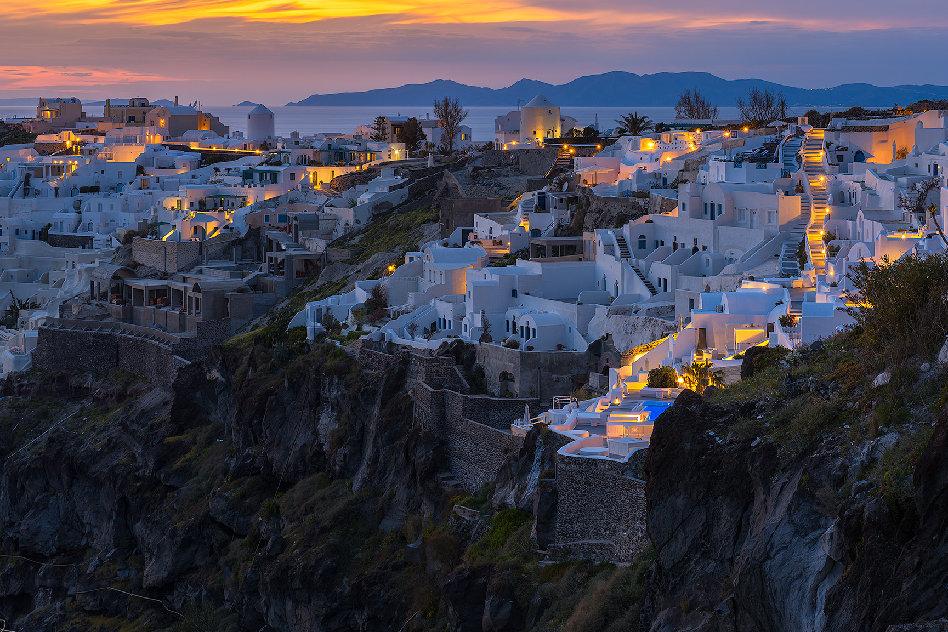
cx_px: 462
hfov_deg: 25.1
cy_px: 298
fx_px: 2133
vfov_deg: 16.9
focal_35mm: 81
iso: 31
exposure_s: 25
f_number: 11
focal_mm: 70
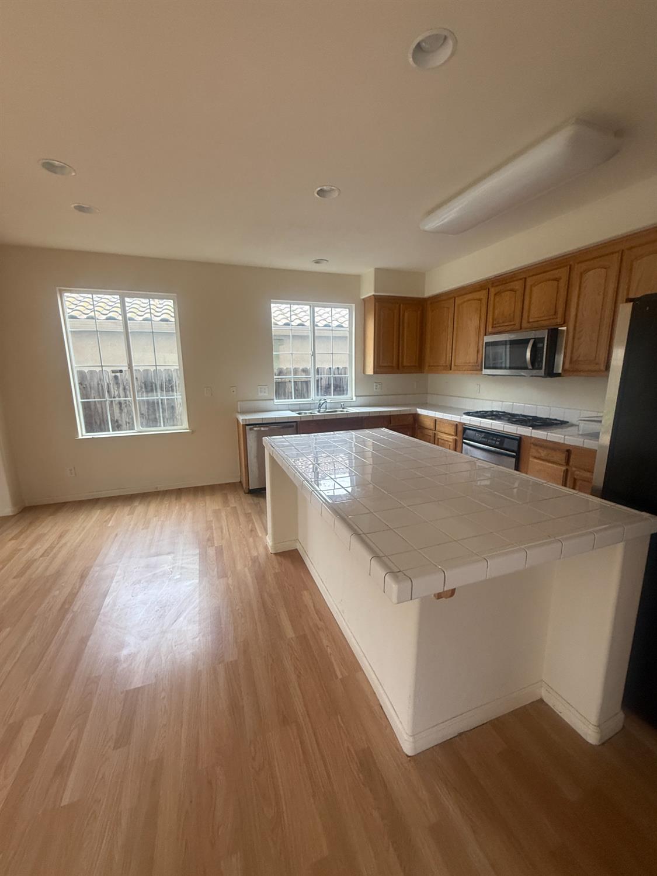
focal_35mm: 14
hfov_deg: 85.7
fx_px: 354
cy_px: 438
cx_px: 328
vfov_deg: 102.1
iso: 250
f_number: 2.2
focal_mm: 2.22
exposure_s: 1/99
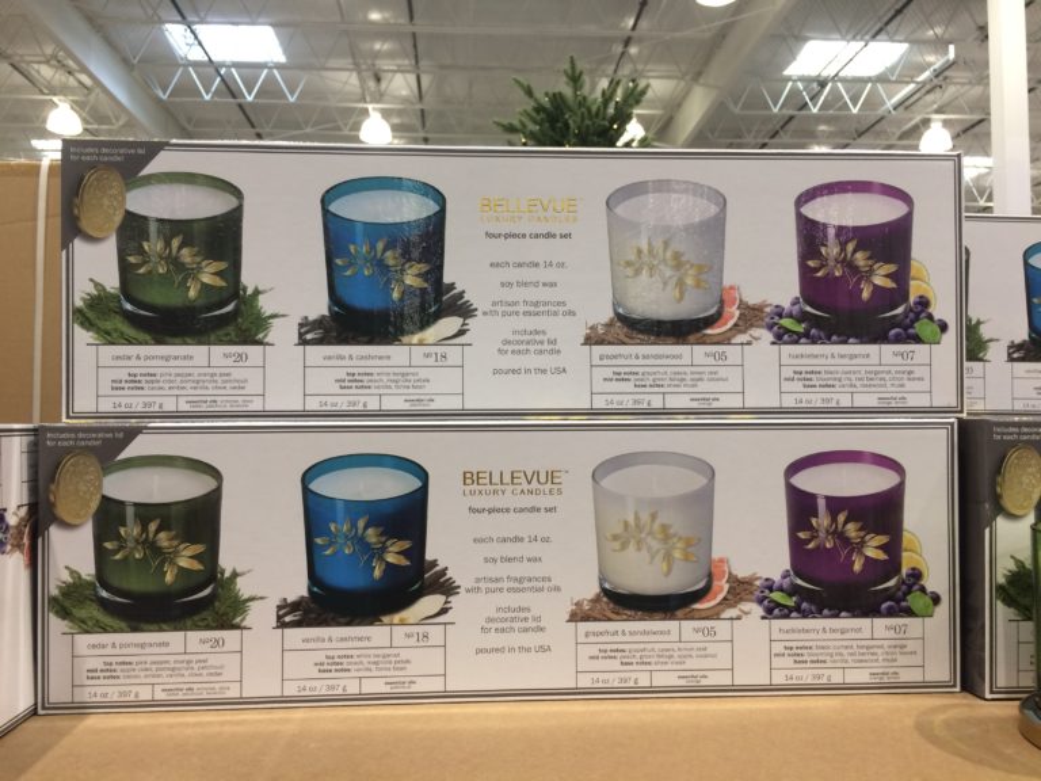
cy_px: 390
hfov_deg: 61.7
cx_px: 520
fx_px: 872
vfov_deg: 48.2
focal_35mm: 29
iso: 64
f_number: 2.2
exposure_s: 1/30
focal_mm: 4.15
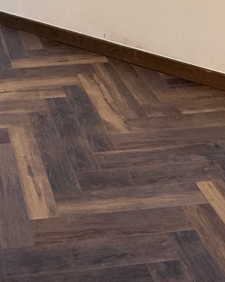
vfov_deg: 23.5
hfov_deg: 22.5
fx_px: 541
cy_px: -137
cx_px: -3
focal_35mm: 65
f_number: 2.2
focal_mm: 2.22
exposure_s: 1/99
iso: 100
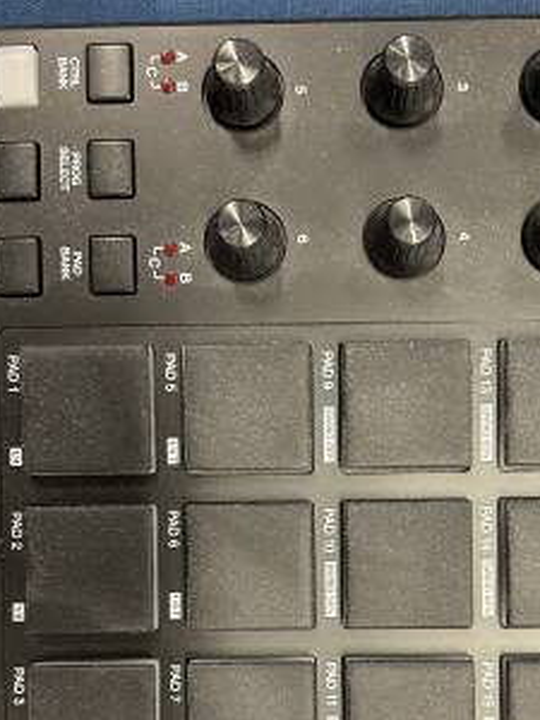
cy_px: 523
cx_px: 300
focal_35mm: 45
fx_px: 936
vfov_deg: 41.1
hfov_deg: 32.2
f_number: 1.5
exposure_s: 1/60
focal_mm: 5.7
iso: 400
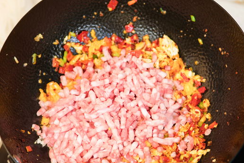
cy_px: 109
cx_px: 132
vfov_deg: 12.5
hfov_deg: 18.8
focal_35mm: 109
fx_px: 739
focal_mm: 50
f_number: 2
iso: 250
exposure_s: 1/75
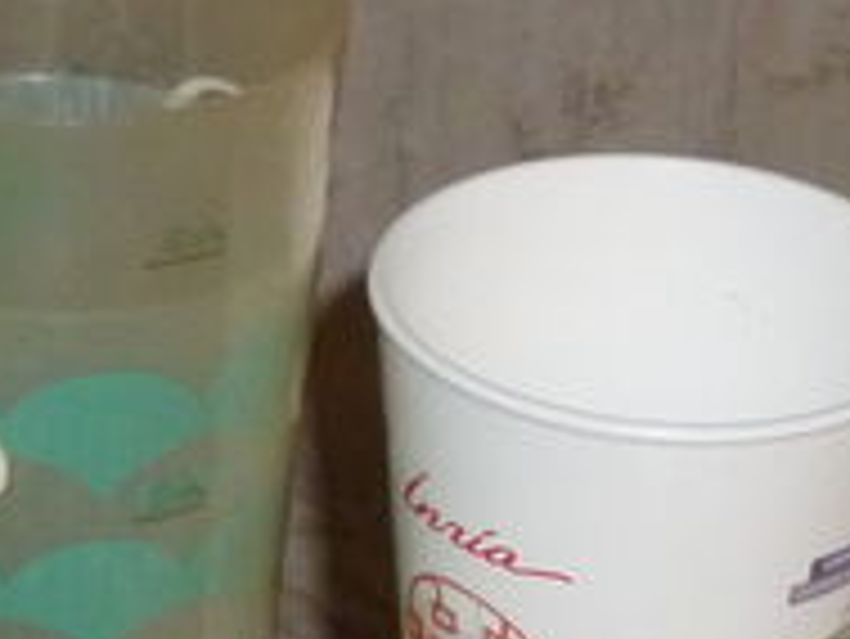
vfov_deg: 8.7
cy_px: 806
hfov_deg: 11.6
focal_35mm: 169
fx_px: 4152
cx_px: 828
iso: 320
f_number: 3.3
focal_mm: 5.7
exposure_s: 1/60
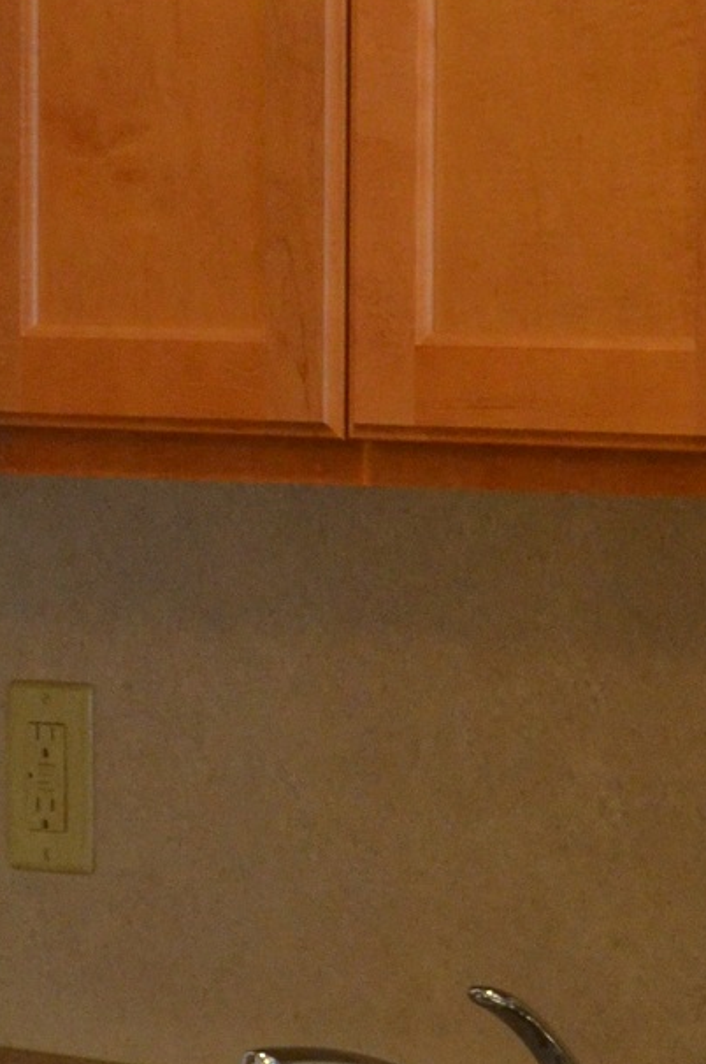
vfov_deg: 10.7
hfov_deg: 7.1
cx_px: 127
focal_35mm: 193
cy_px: 560
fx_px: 5697
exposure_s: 1/50
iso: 800
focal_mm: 26
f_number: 4.2
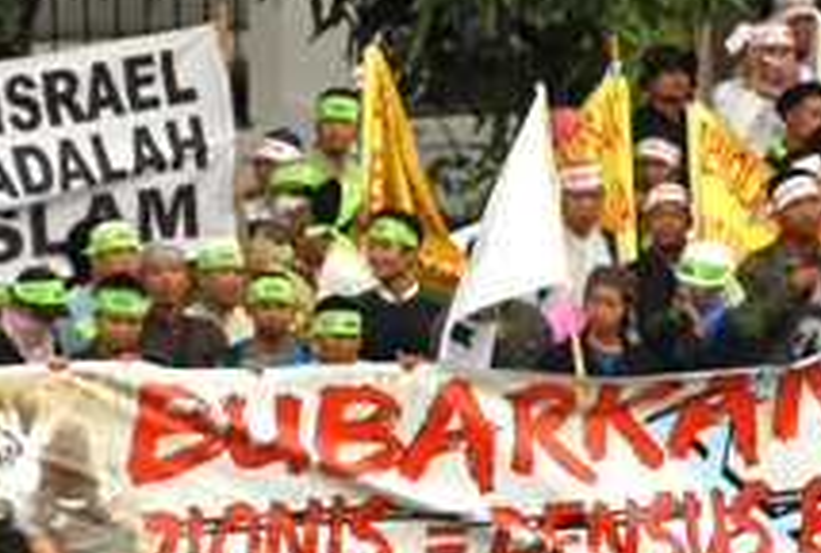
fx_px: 14339
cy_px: 484
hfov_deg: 3.3
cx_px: 418
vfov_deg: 2.2
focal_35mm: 627
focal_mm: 200
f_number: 4
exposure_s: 1/1250
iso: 400
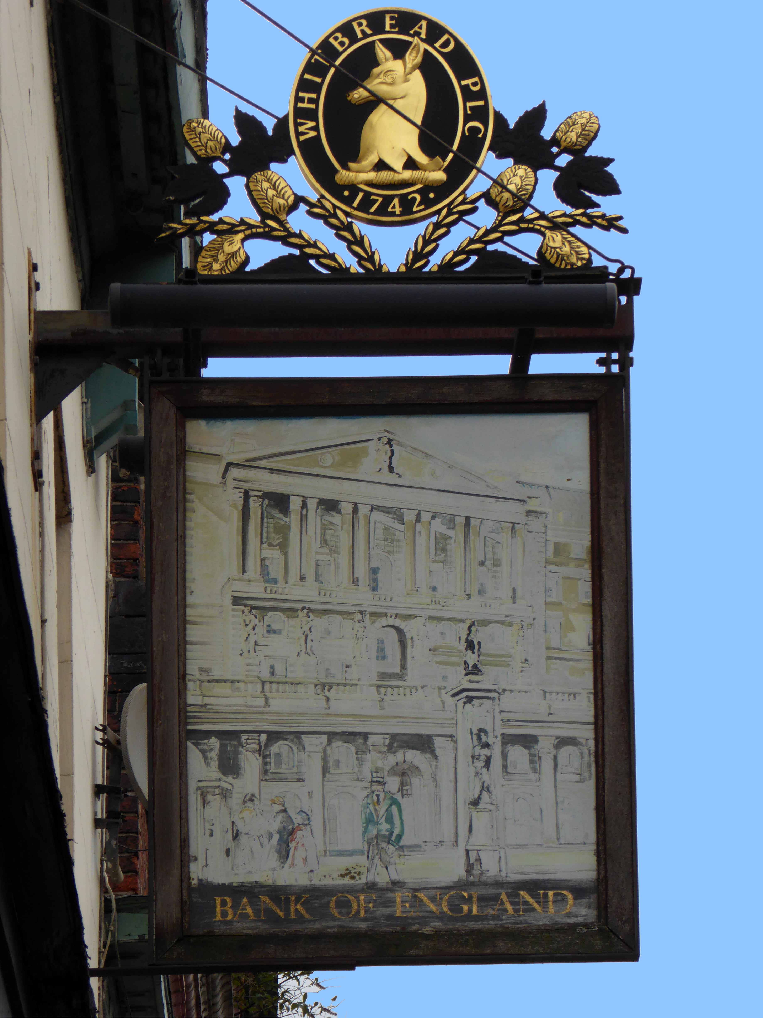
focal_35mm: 177
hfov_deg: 8.4
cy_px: 509
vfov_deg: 11.2
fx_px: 5202
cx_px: 382
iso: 100
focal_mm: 28.7
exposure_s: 1/250
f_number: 5.5
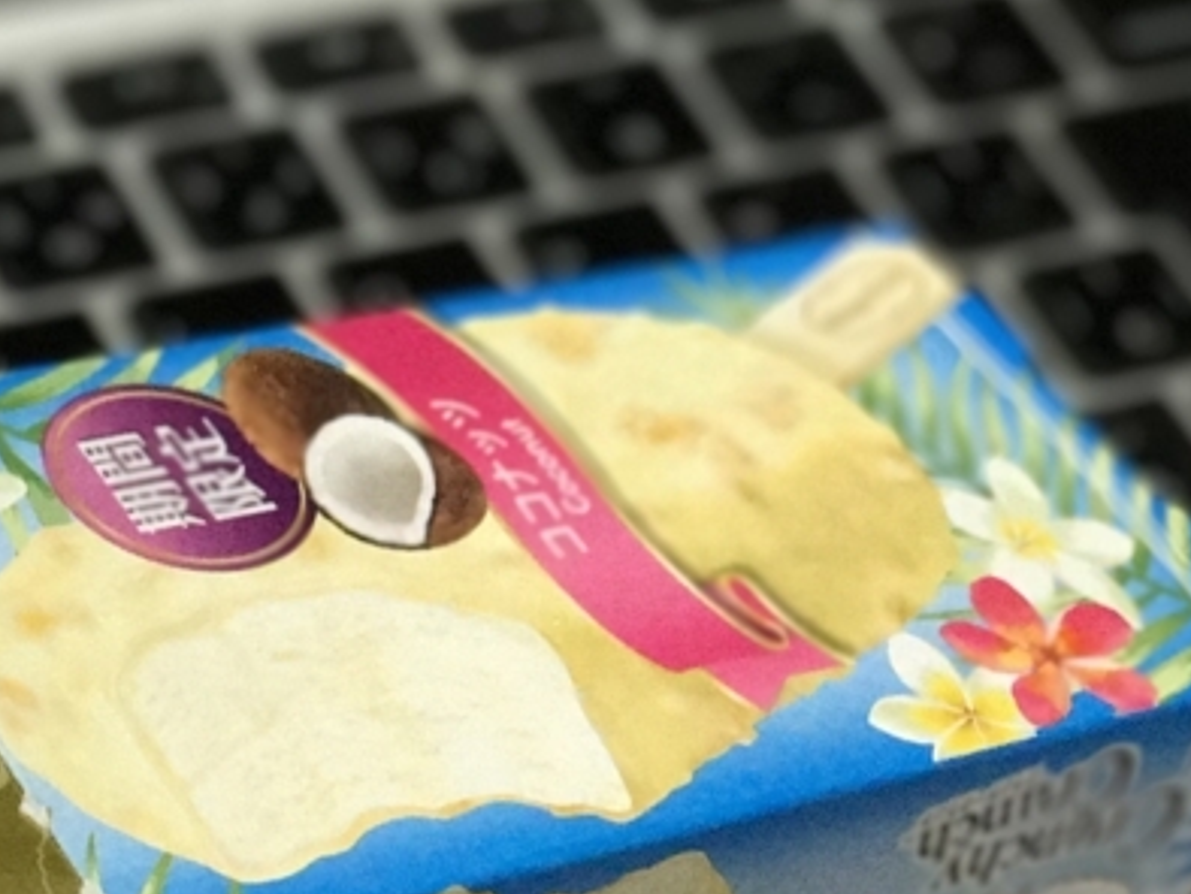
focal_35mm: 148
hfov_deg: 13.1
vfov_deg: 10.0
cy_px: 897
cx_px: -88
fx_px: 5095
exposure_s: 1/50
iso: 400
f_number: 2.8
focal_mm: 6.6
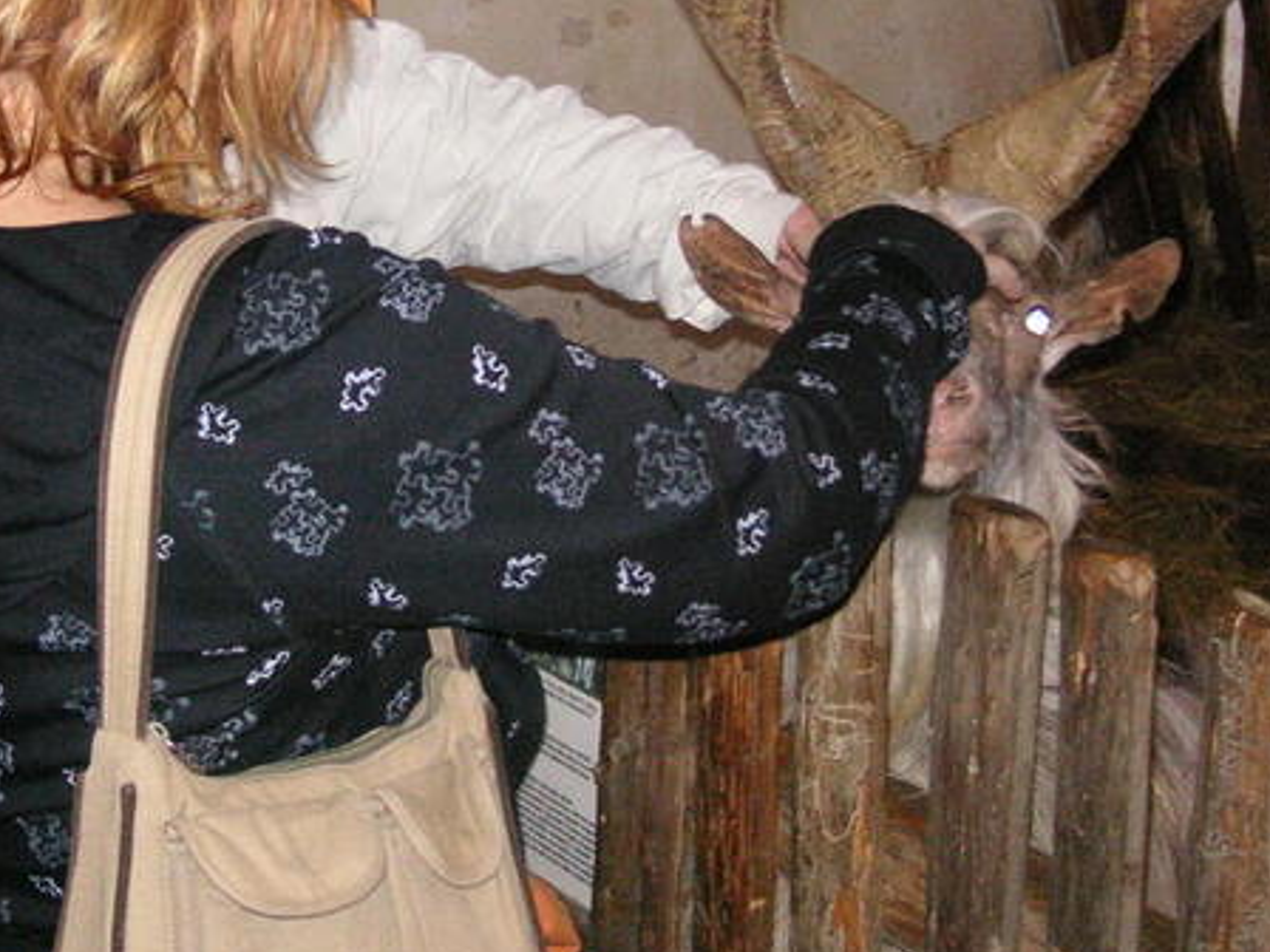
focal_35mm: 66
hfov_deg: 29.3
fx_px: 2421
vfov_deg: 22.1
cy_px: 255
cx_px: 471
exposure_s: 1/45
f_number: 2.8
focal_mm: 6.1
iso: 160
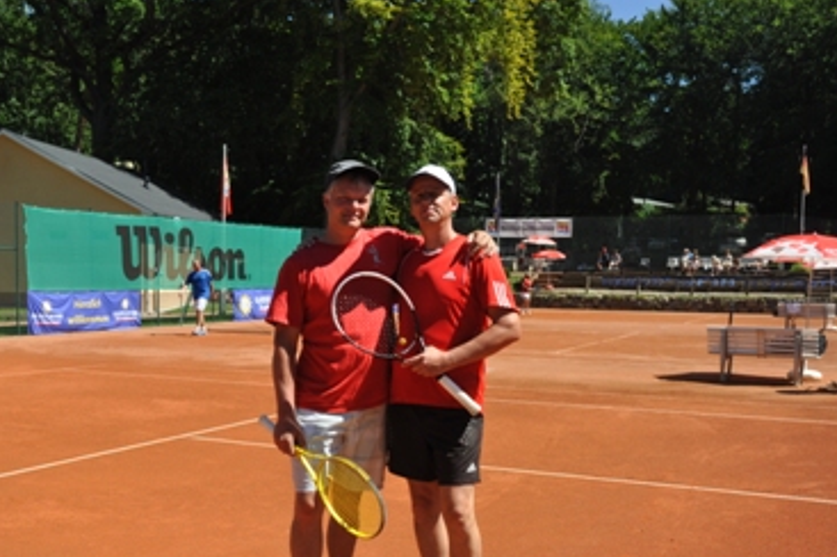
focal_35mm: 44
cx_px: 379
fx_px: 1022
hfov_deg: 44.5
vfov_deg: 30.4
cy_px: 324
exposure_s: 1/1600
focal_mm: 24
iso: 400
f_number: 7.1
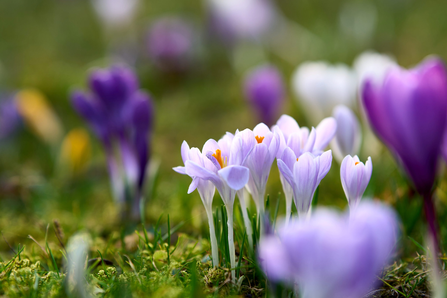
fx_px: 1583
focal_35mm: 128
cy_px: 149
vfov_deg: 10.8
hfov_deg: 16.1
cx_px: 224
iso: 100
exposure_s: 1/200
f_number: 2.2
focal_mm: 85
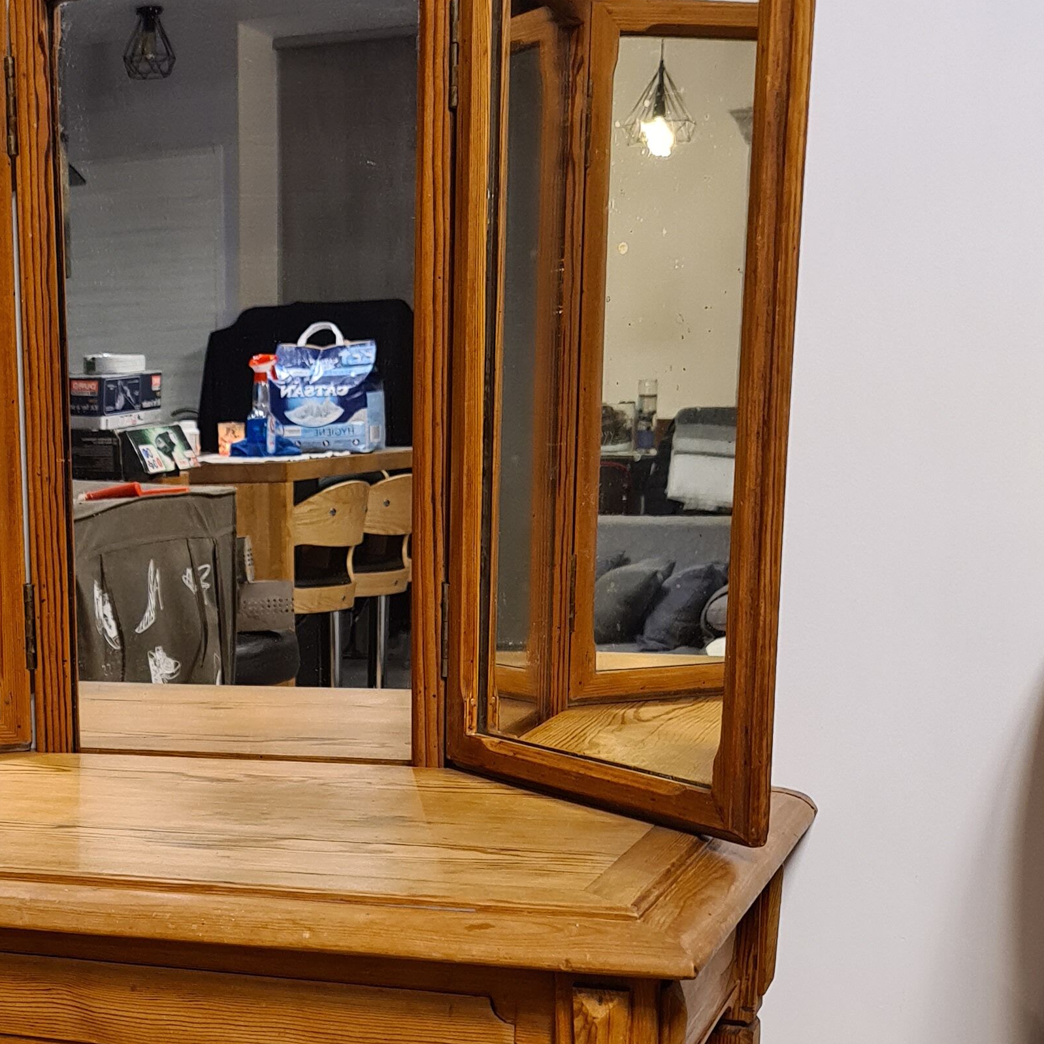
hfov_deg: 28.6
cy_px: 938
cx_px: 145
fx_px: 1979
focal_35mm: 58
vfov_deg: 28.4
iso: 500
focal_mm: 5.4
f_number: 1.8
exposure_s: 1/50
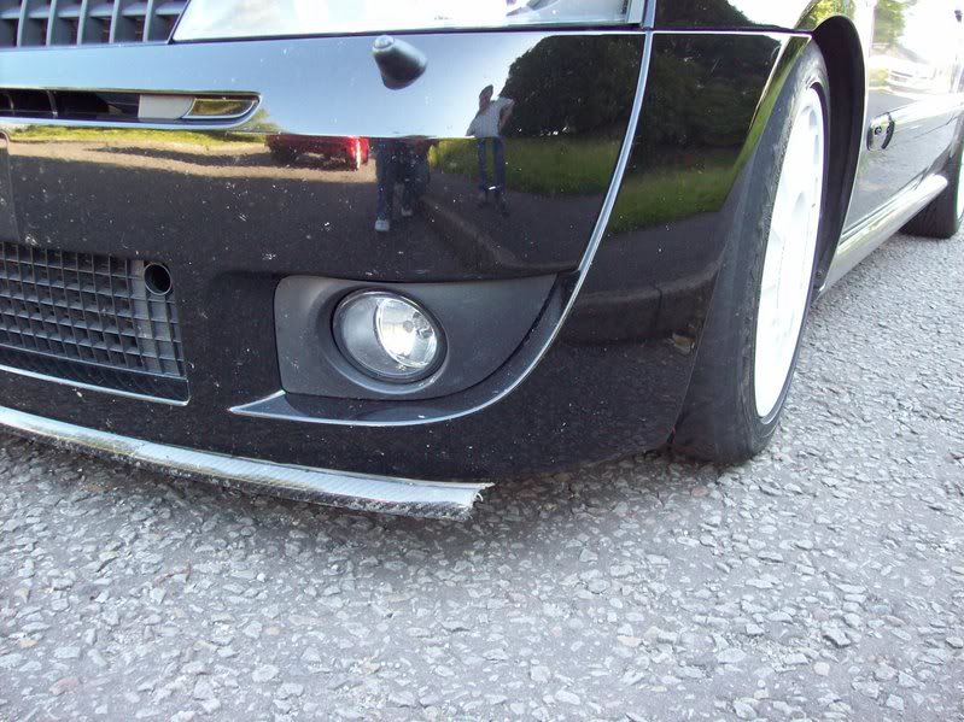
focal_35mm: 36
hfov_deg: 51.4
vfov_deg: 39.6
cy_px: 361
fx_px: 1002
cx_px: 482
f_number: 2.7
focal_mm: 6
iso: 187
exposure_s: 1/64
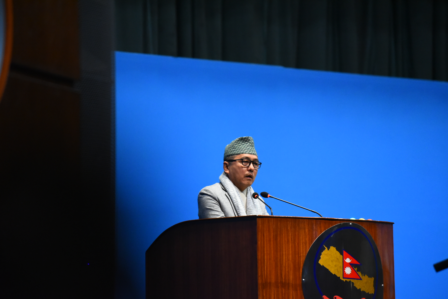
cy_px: 150
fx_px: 2489
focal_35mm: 200
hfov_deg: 10.3
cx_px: 224
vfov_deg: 6.9
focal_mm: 200
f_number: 4
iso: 6400
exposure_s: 1/400
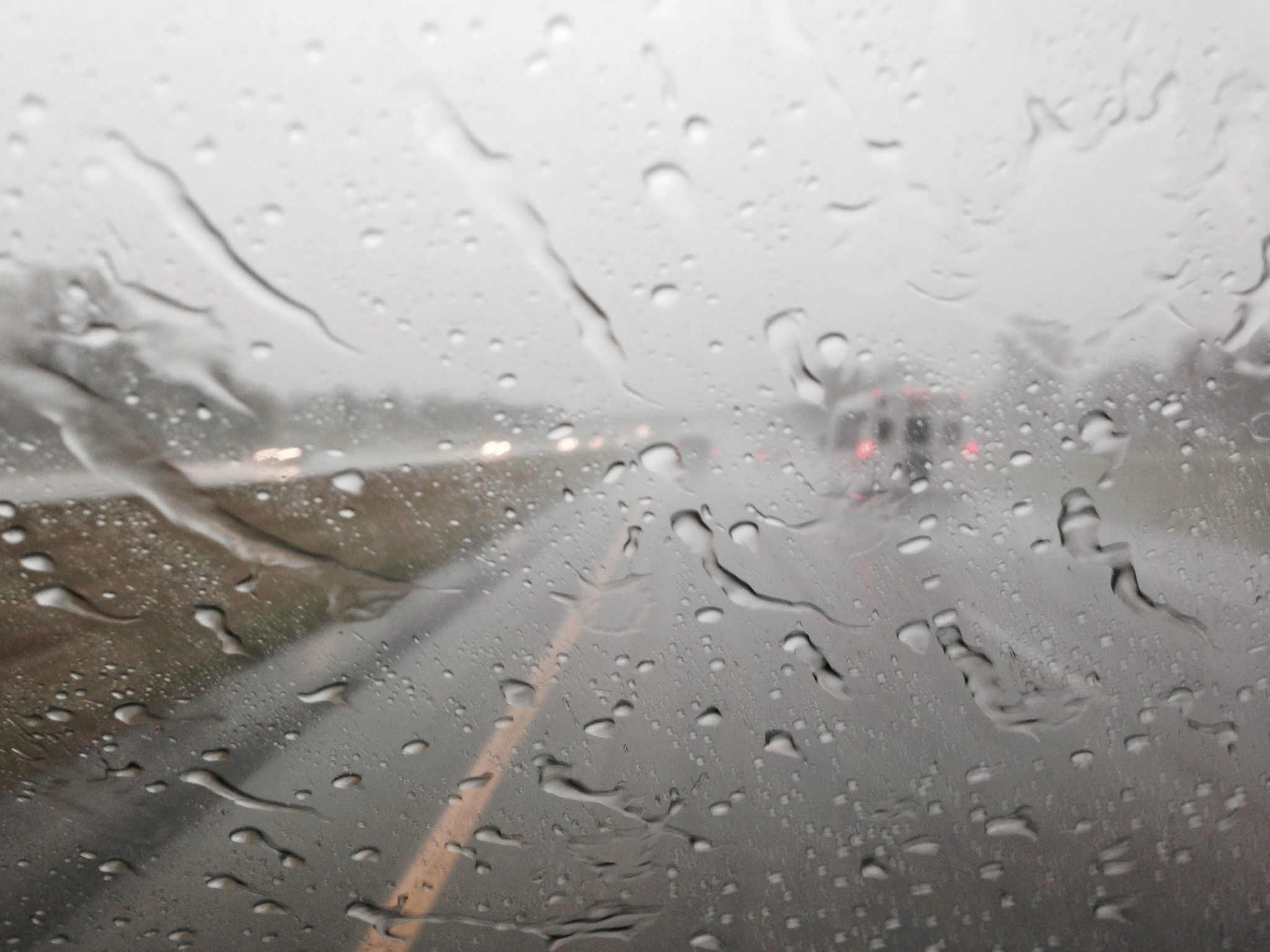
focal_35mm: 33
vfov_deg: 42.9
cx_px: 635
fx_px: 1211
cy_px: 476
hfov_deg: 55.4
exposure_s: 1/24
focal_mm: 4.12
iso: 50
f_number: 2.4
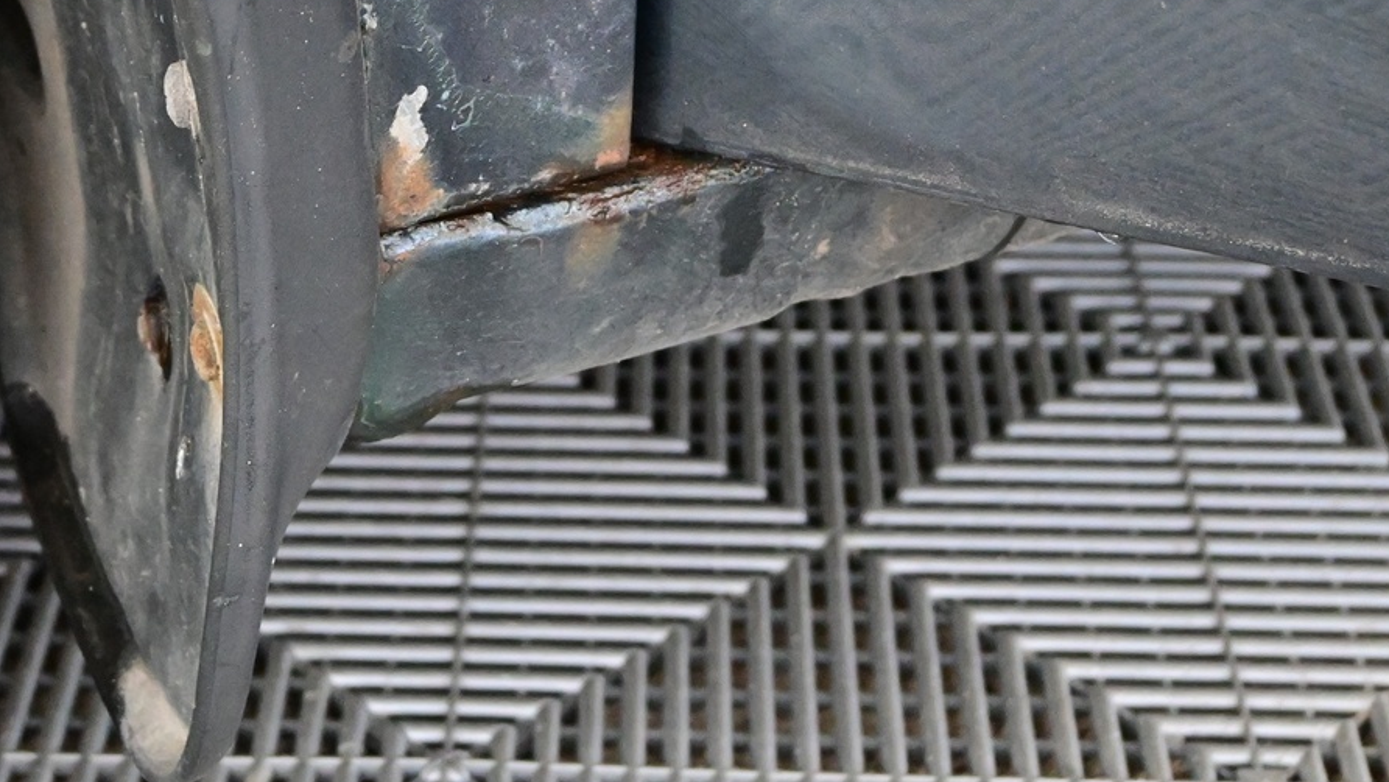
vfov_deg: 15.3
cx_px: 529
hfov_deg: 26.9
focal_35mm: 78
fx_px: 2891
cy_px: 170
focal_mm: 27.5
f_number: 4.5
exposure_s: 1/40
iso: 5600
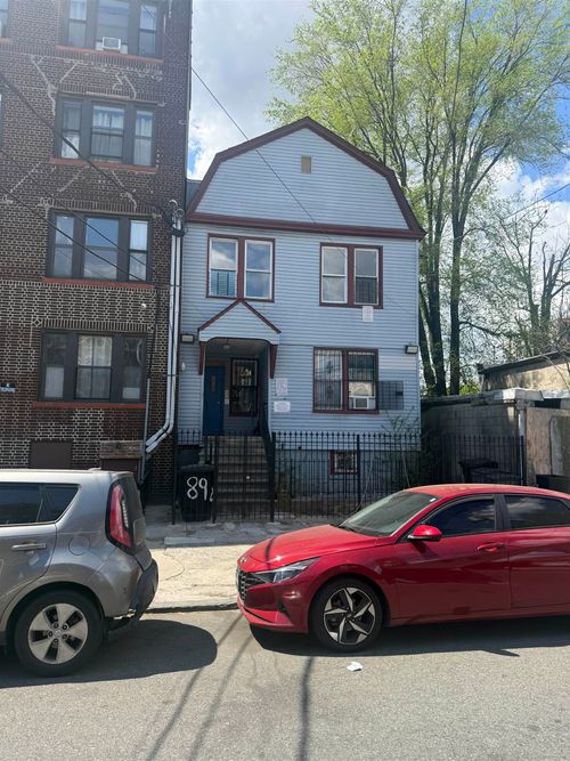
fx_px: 527
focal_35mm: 24
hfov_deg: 56.8
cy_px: 380
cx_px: 285
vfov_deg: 71.6
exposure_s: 1/3279
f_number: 1.78
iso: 100
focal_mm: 6.76
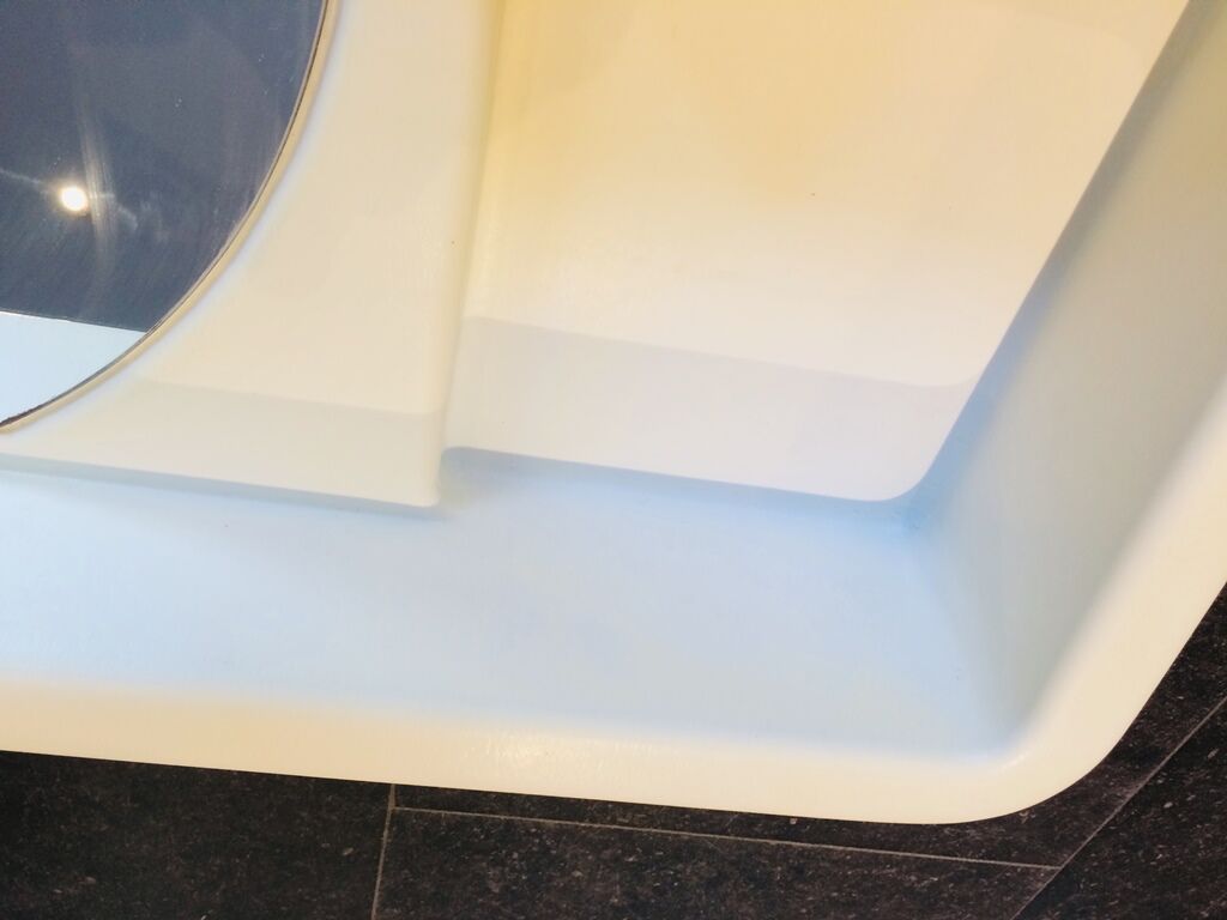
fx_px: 1028
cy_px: 460
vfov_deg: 48.2
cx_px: 614
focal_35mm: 29
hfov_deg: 61.7
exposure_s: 1/33
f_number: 2.2
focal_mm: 4.15
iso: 32
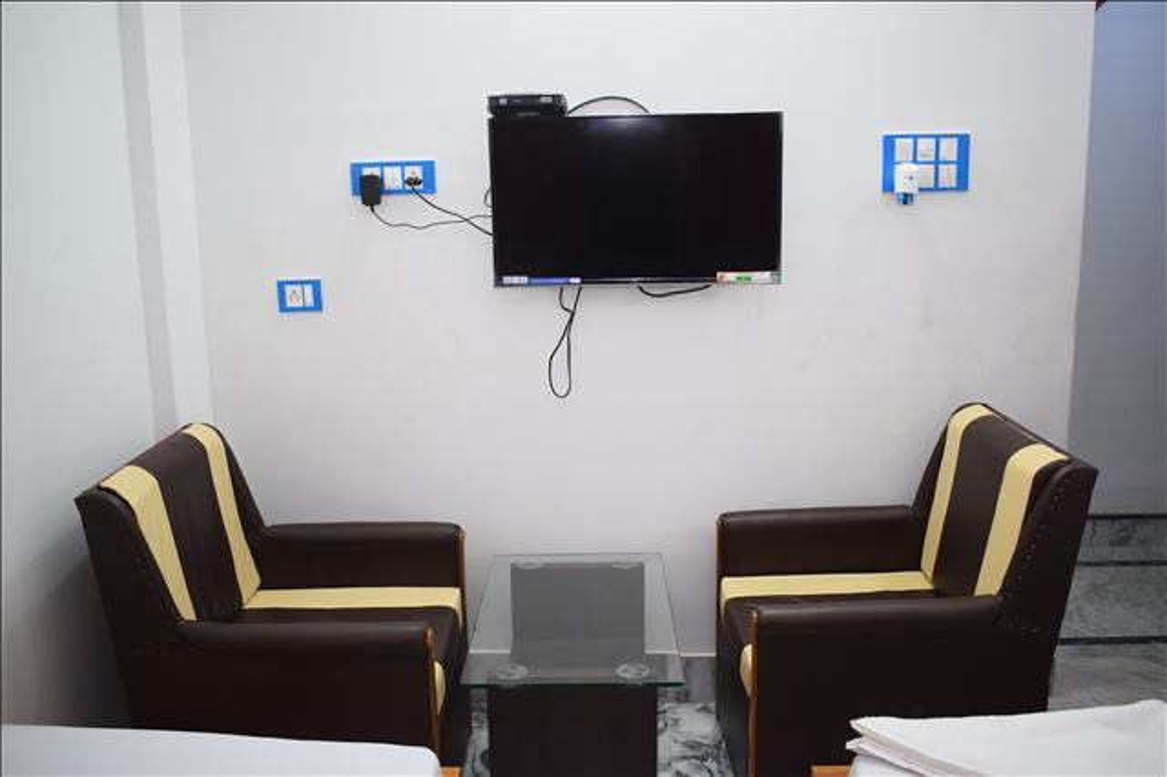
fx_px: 1021
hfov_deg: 59.5
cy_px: 388
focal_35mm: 32
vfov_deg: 41.7
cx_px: 584
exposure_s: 1/100
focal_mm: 21
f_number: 3.8
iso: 800
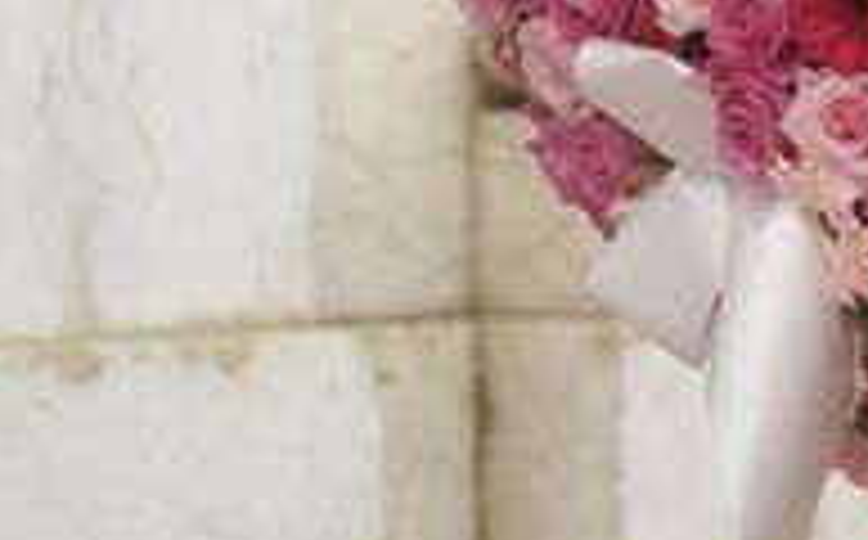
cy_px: -286
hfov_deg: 2.7
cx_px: 1205
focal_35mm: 779
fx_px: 18401
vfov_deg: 1.7
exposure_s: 1/640
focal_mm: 185
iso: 250
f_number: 4.5
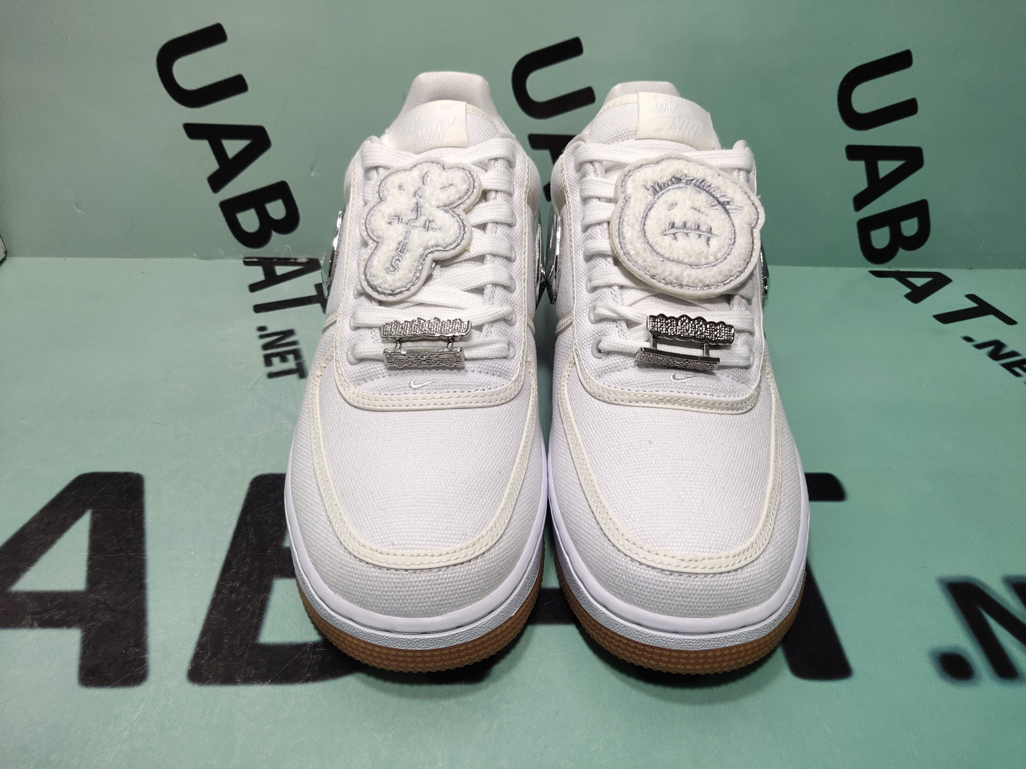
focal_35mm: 30
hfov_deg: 60.0
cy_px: 384
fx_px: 889
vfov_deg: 46.8
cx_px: 513
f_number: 1.79
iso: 66
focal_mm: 4.35
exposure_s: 1/100
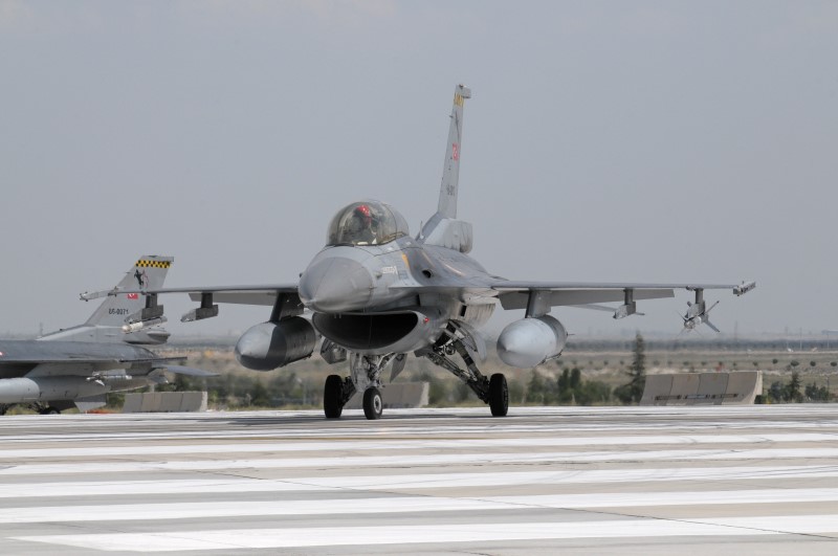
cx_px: 419
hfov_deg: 10.2
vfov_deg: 6.8
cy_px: 278
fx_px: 4707
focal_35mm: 202
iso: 320
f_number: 14
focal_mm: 135
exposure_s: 1/800
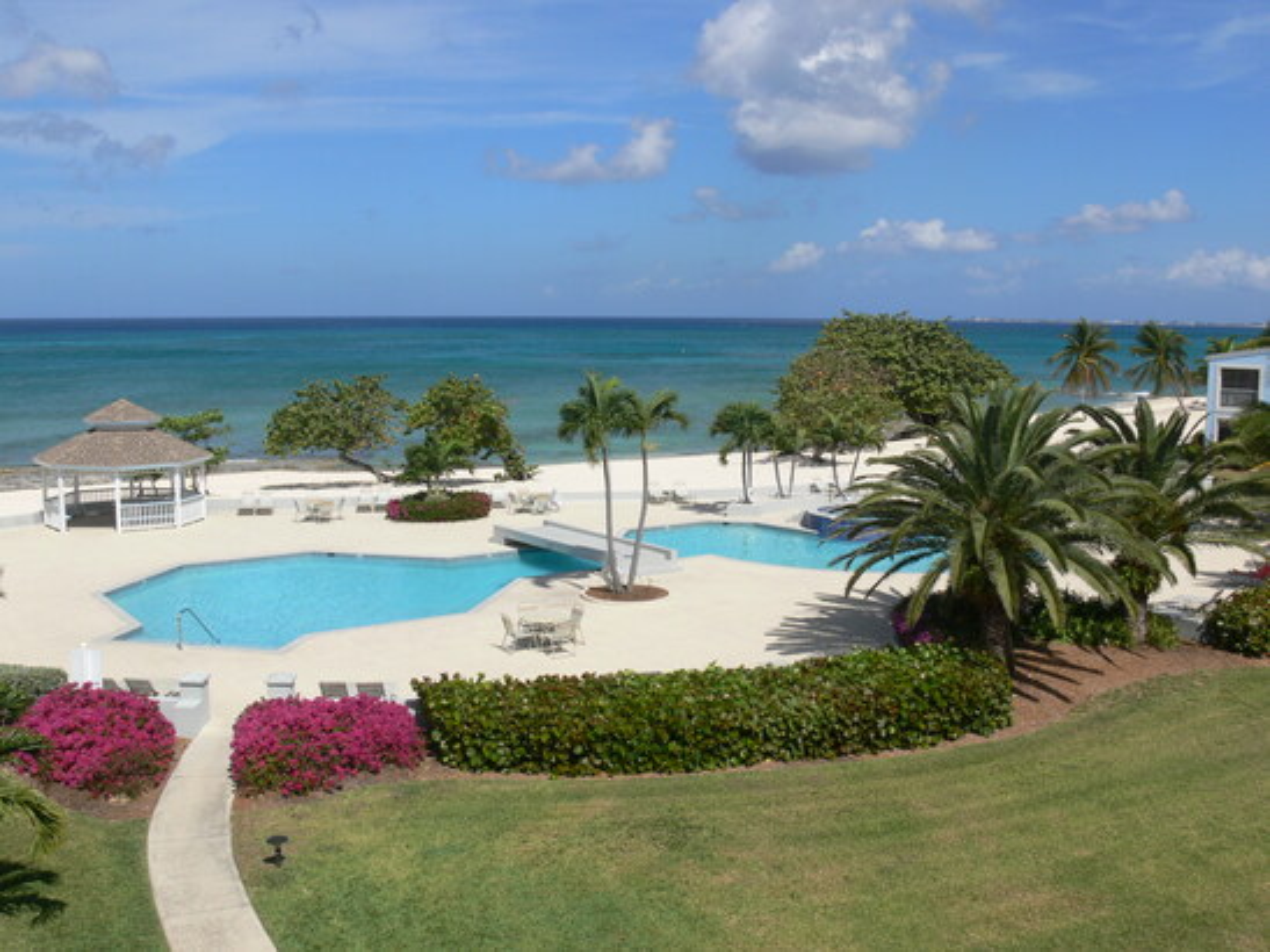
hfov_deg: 52.6
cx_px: 635
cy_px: 476
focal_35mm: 35
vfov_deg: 40.7
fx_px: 1284
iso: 80
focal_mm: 7.4
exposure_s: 1/400
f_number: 7.1
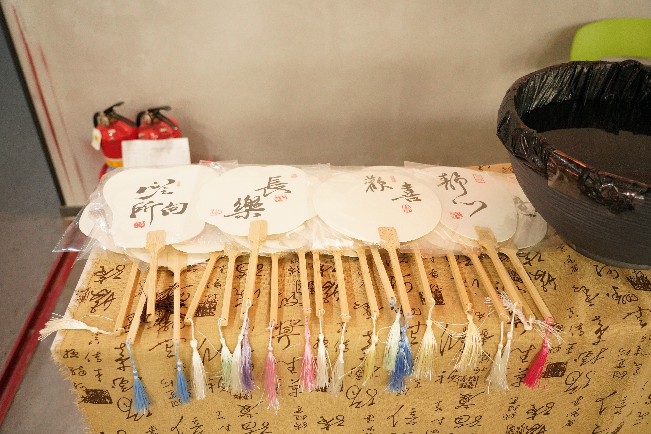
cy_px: 217
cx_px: 326
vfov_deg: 43.6
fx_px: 543
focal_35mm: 30
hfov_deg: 61.9
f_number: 4
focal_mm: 30
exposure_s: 1/125
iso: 6400
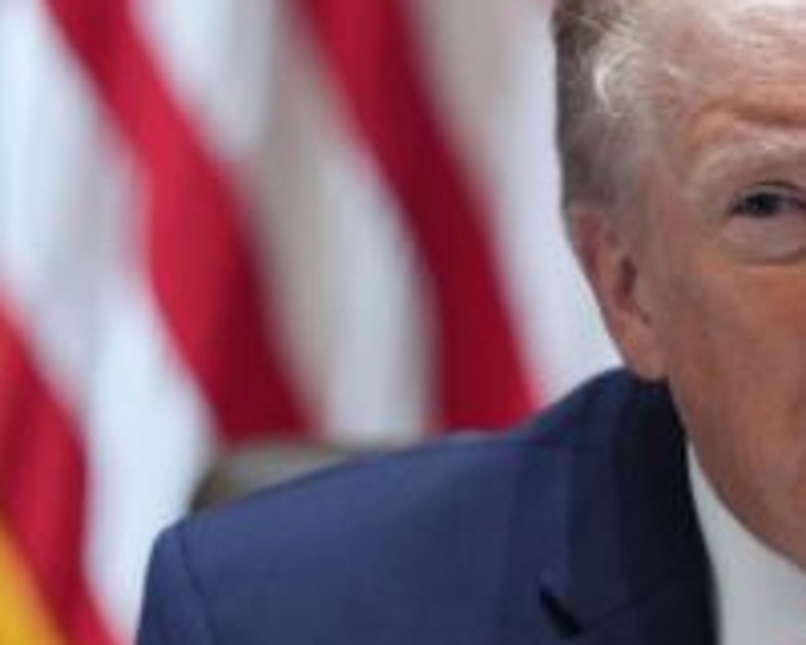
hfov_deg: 5.4
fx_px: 8468
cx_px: 838
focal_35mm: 355
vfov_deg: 4.4
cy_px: 325
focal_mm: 120
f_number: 2.2
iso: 2000
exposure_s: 1/320
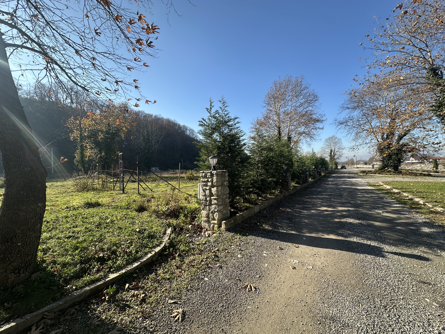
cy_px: 167
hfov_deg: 102.1
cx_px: 222
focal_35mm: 14
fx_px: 180
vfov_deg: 85.7
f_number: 2.2
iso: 40
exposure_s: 1/779
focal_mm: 2.22
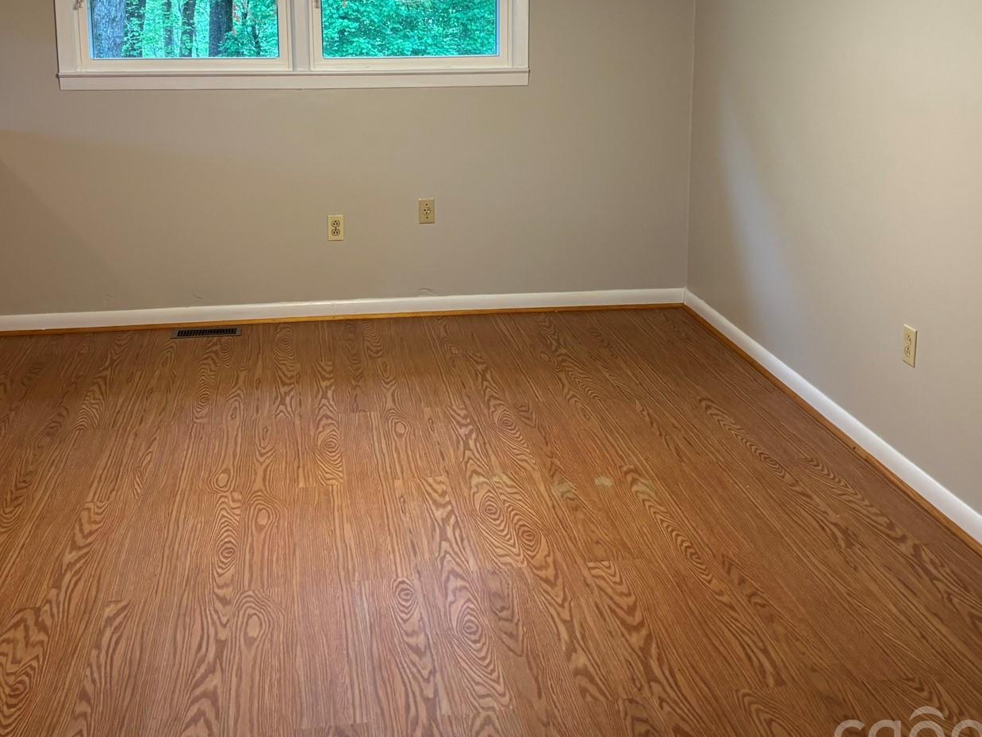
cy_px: 198
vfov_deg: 33.0
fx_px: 1220
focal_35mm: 43
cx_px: 470
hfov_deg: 43.8
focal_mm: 5.96
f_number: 1.6
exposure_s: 1/60
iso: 125
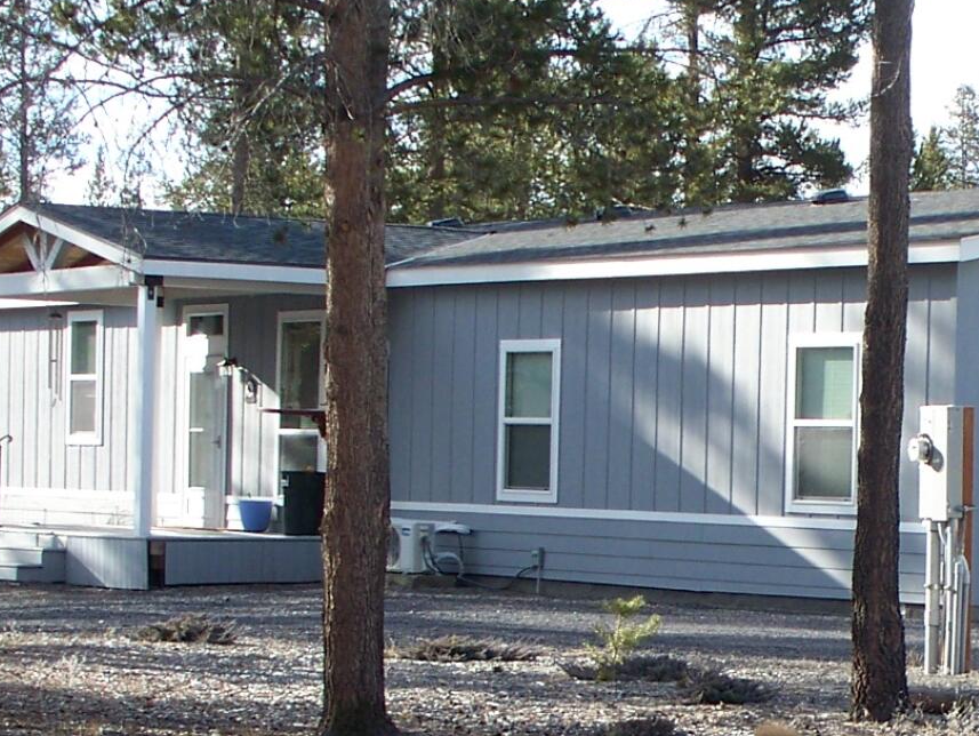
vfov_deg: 11.7
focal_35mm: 126
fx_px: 3566
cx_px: 982
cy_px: 672
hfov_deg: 15.3
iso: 64
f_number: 2.8
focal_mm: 7.54
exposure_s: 1/400
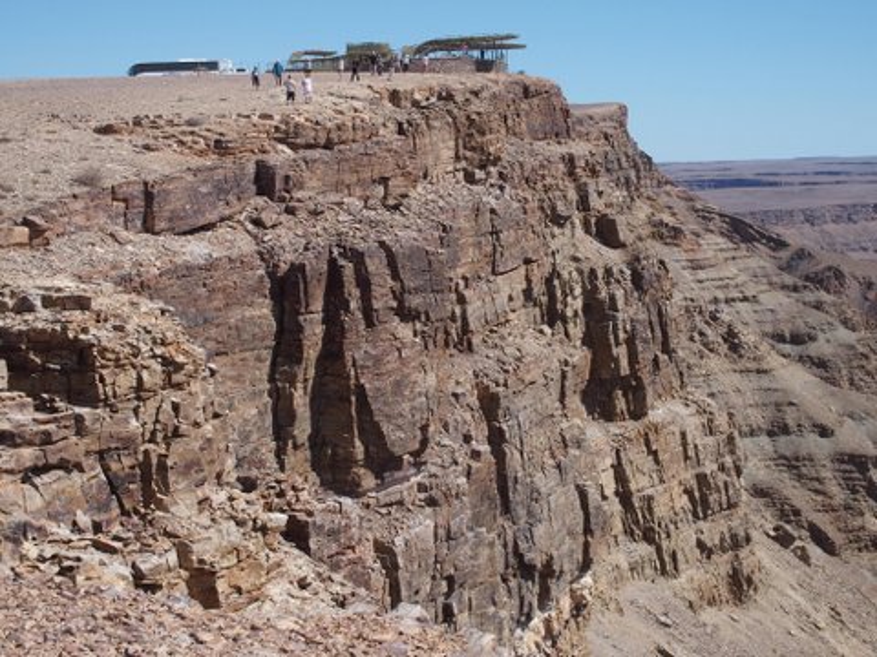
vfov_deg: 21.0
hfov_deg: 27.8
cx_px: 438
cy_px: 328
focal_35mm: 70
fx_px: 1773
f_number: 4.5
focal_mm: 14.5
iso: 100
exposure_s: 1/1000
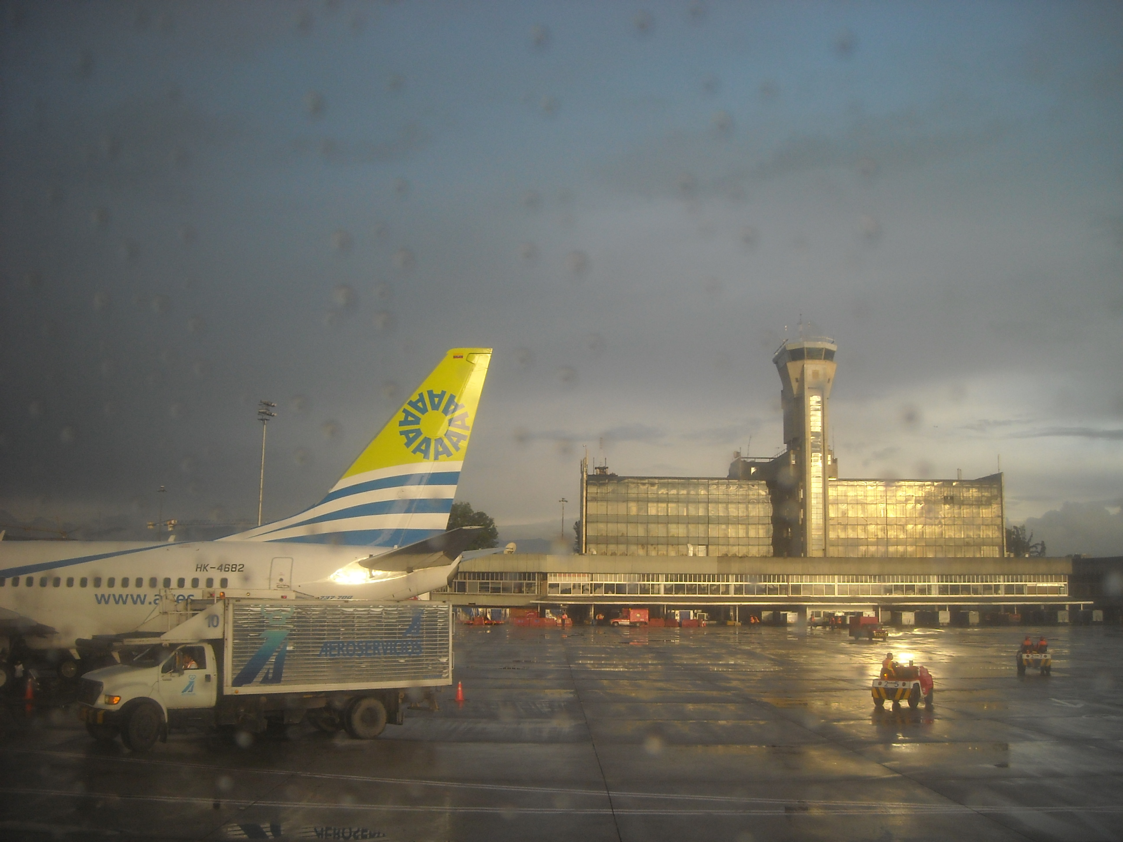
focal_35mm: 35
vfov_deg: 40.7
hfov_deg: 52.6
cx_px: 562
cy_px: 421
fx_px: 1135
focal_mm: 5.7
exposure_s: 1/250
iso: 100
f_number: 2.8
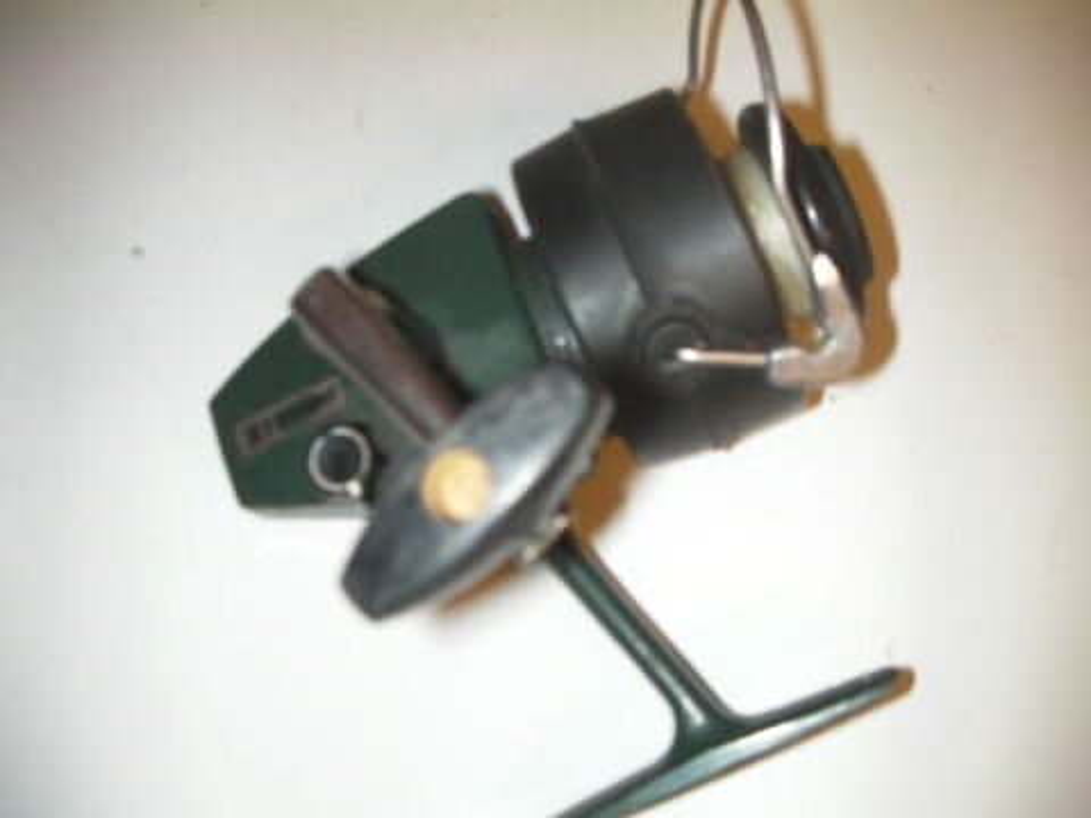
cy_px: 409
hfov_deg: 49.0
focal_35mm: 38
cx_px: 546
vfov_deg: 37.7
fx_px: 1198
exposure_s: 1/30
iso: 200
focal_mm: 6.3
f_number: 3.5
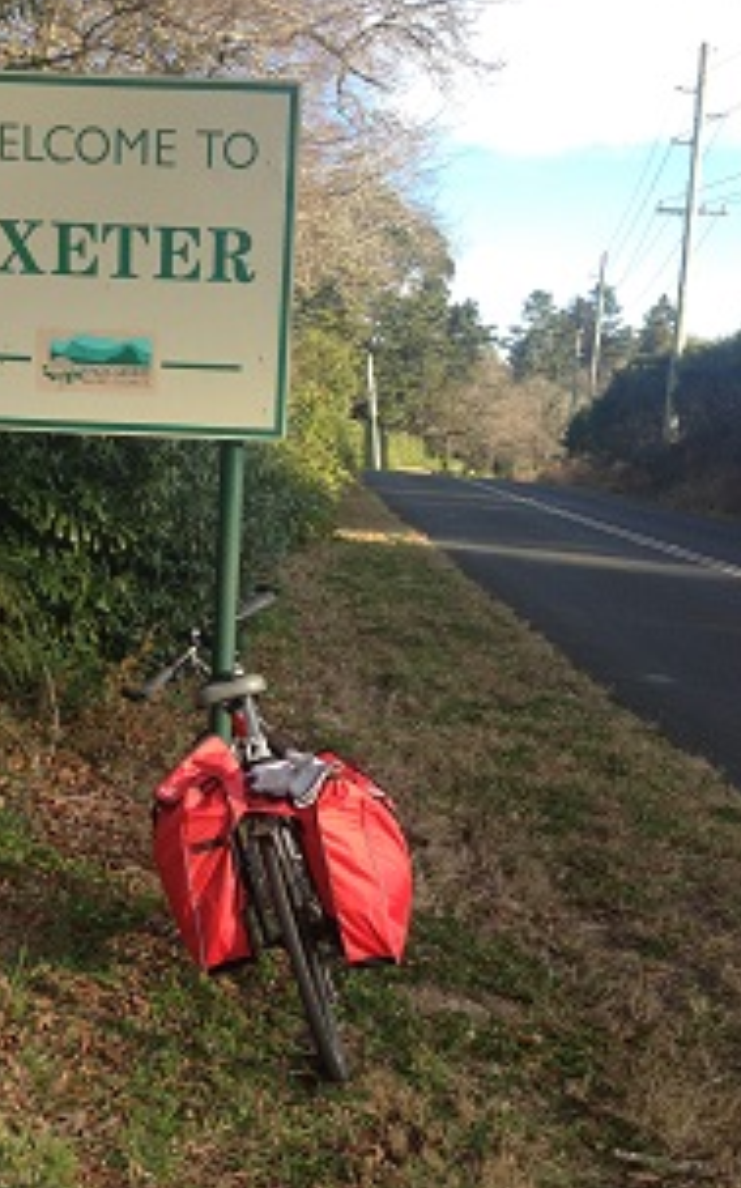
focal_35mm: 49
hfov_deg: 26.1
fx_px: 1586
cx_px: 208
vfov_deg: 41.0
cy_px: 667
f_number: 2.4
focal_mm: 4.28
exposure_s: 1/361
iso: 50
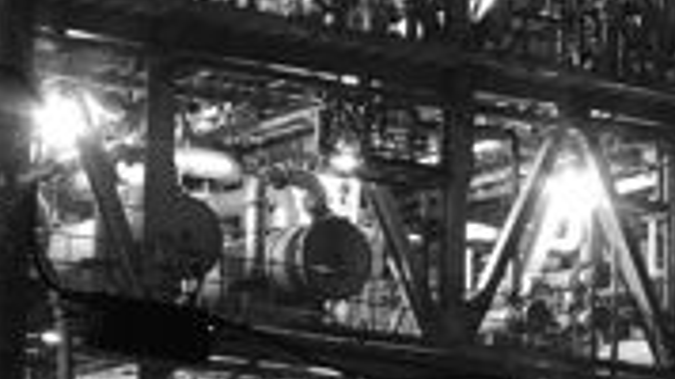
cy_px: 152
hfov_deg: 9.2
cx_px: 406
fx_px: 4205
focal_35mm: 235
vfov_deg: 5.2
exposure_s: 6
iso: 100
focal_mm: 26
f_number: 7.1
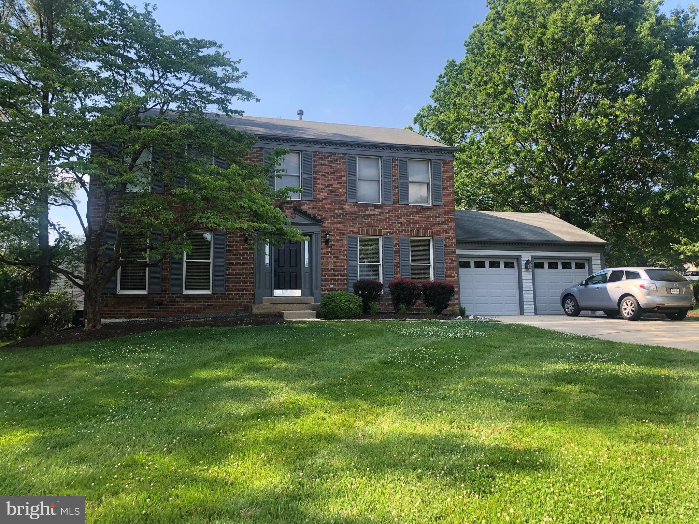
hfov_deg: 63.4
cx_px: 350
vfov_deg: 49.7
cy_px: 262
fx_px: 565
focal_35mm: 28
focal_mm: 3.99
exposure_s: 1/458
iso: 20
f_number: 1.8
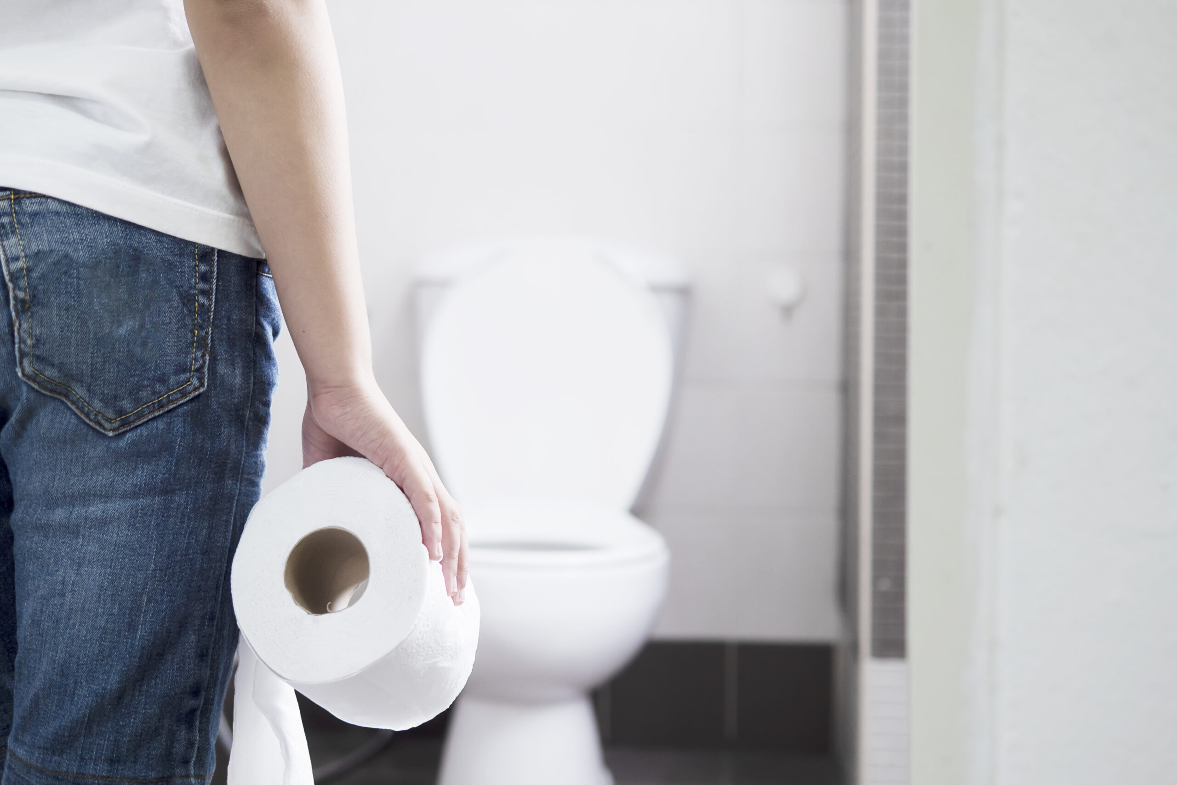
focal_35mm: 51
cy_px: 392
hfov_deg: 38.9
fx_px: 1667
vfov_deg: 26.5
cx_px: 588
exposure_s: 1/60
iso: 200
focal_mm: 25
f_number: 2
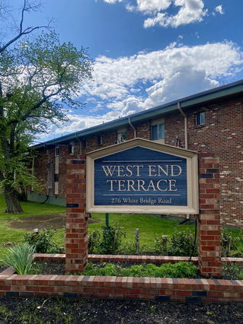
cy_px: 166
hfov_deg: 49.7
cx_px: 126
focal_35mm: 28
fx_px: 262
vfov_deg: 63.5
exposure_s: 1/4115
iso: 32
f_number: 1.8
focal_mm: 4.25
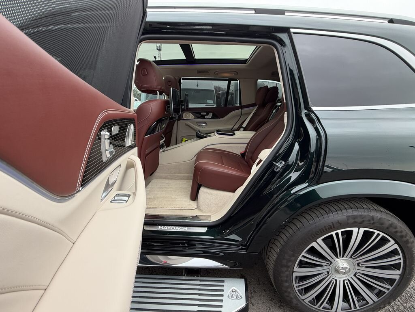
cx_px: 208
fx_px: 168
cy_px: 156
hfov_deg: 102.1
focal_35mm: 14
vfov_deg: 85.7
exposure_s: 1/121
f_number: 2.2
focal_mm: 2.22
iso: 64
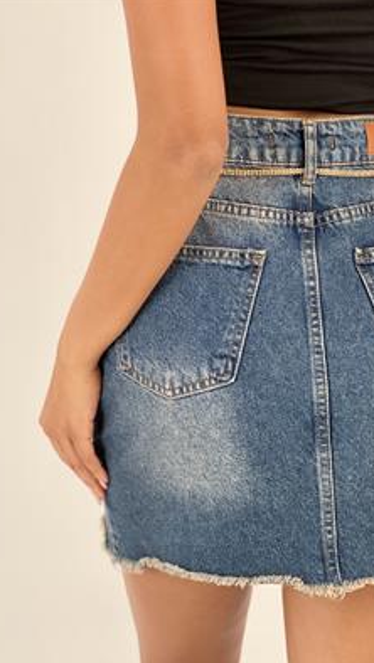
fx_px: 1549
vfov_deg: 24.2
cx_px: 239
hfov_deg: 13.7
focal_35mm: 88
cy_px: 341
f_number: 2.8
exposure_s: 1/100
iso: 200
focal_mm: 9
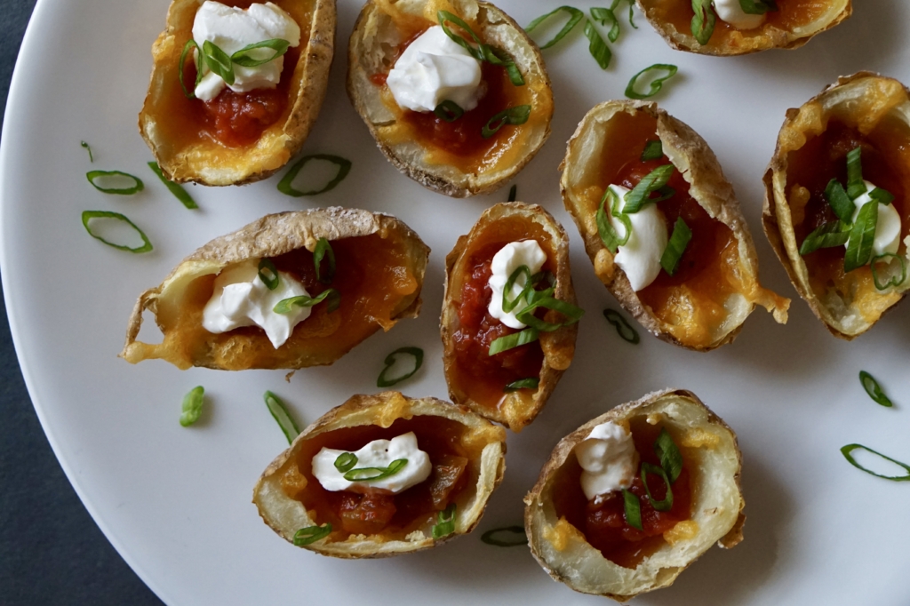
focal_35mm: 75
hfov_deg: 27.0
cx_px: 455
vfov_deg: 18.2
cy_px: 303
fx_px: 1895
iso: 1600
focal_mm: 50
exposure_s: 1/80
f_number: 3.5
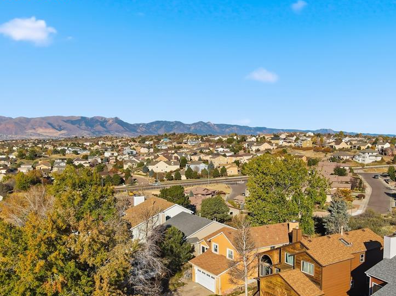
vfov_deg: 41.5
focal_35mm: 34
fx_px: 389
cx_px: 245
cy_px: 179
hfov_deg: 53.5
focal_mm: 4.5
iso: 100
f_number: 2.8
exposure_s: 1/2000
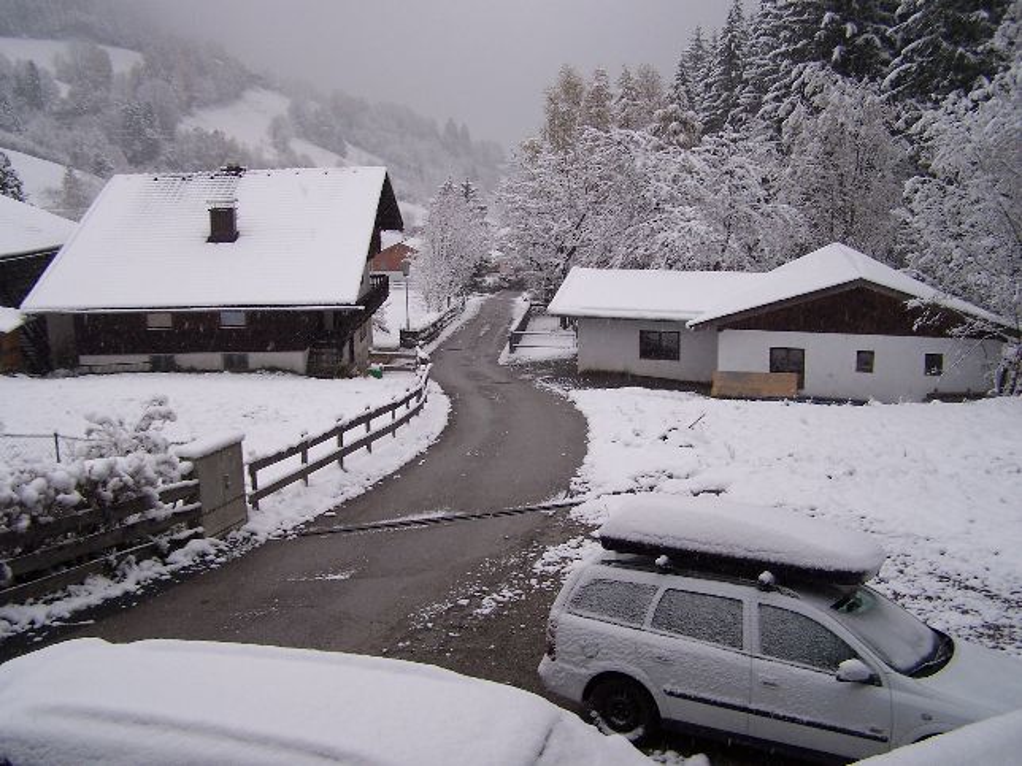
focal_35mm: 38
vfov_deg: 37.7
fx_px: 1122
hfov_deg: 49.0
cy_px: 383
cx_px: 511
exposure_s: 1/90
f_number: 2.8
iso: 80
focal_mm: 6.3
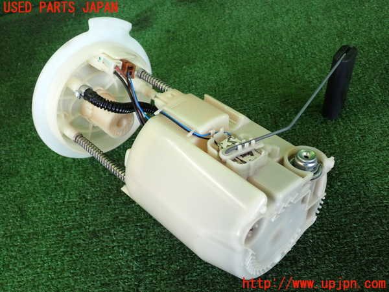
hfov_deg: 49.0
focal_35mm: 38
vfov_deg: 37.7
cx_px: 194
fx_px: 427
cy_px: 146
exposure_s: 1/125
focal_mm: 6.83
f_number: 2.7
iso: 200
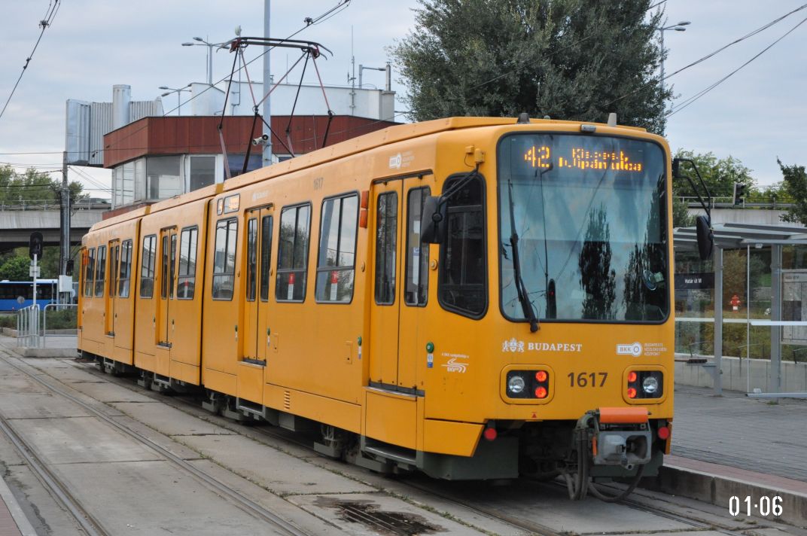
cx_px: 404
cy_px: 268
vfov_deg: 21.5
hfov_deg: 31.9
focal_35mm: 63
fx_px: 1411
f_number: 4.8
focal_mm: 42
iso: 1600
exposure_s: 1/500
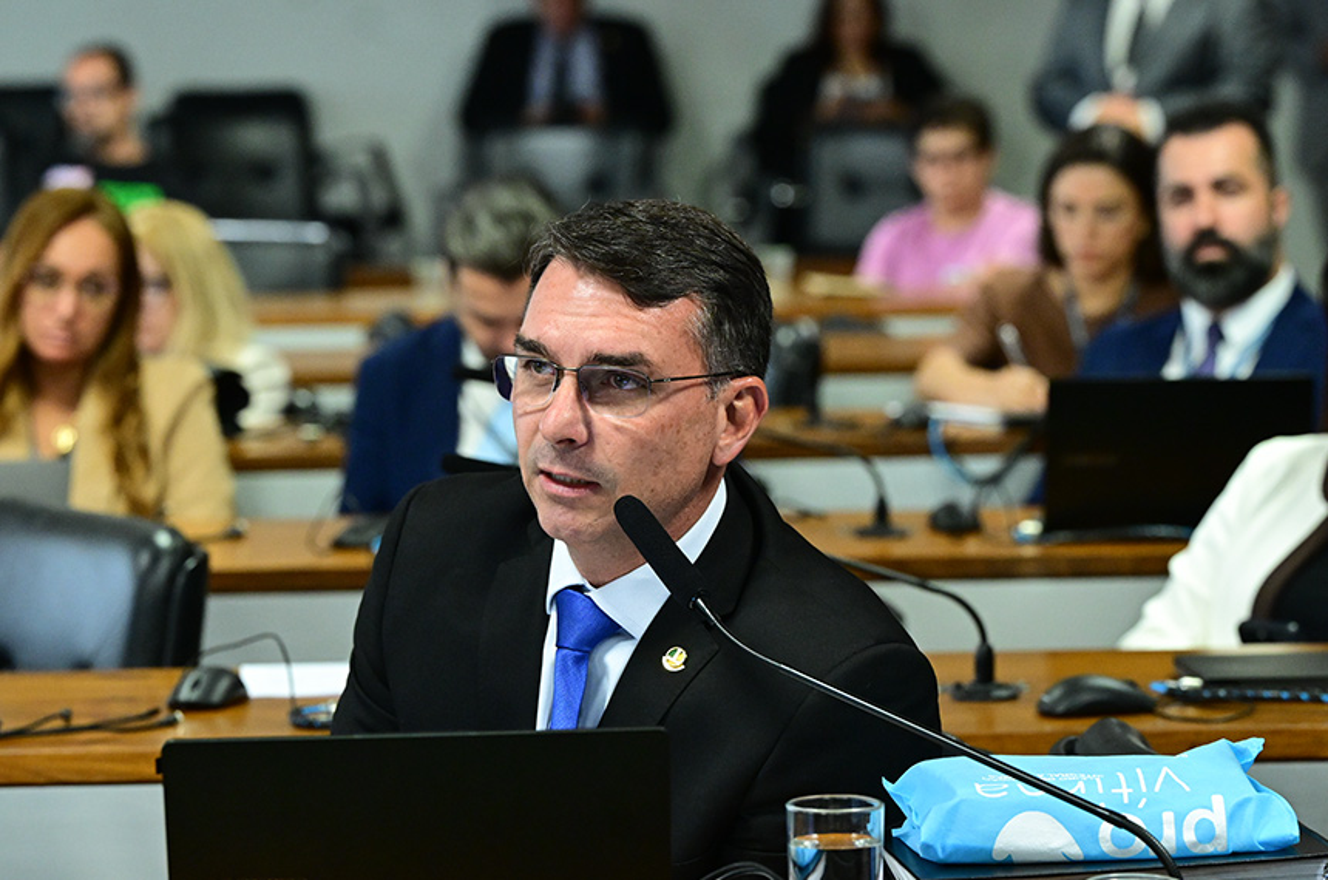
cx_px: 664
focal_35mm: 147
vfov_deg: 9.3
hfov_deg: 14.0
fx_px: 5413
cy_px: 440
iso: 4000
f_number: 4
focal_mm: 98
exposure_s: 1/200
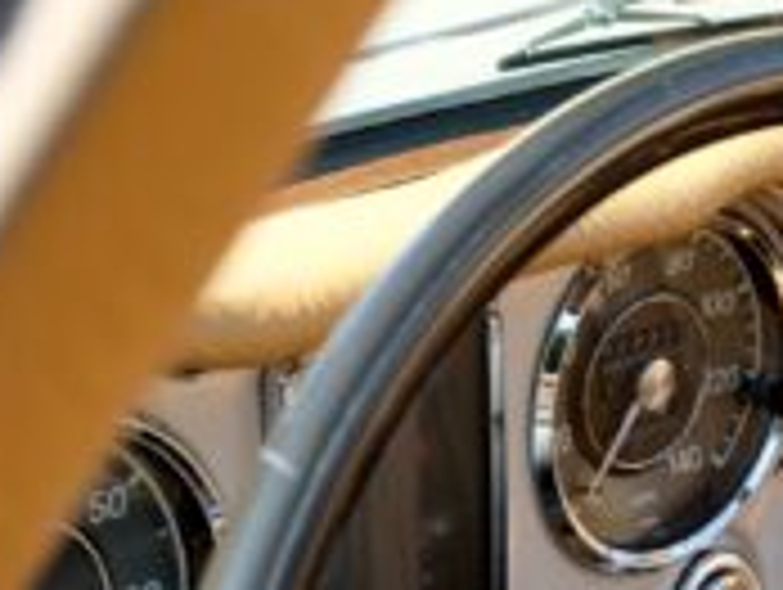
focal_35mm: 82
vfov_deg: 17.9
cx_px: 729
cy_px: 473
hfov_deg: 23.1
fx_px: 1857
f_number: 4.5
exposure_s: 1/140
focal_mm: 22
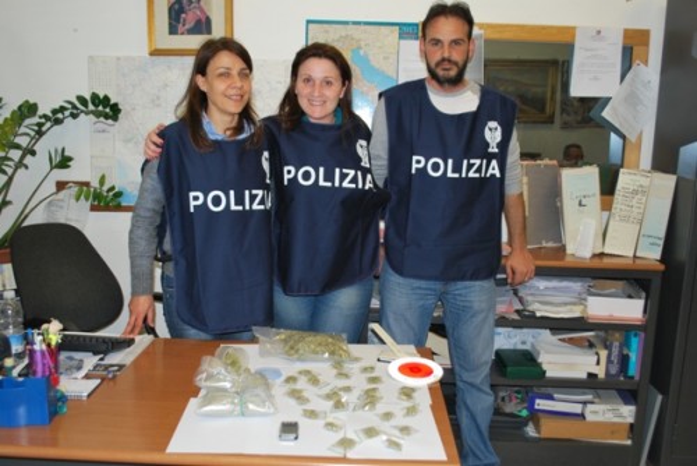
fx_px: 697
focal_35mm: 36
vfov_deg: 36.9
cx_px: 348
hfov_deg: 53.1
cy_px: 233
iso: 200
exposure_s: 1/60
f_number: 4.2
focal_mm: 24
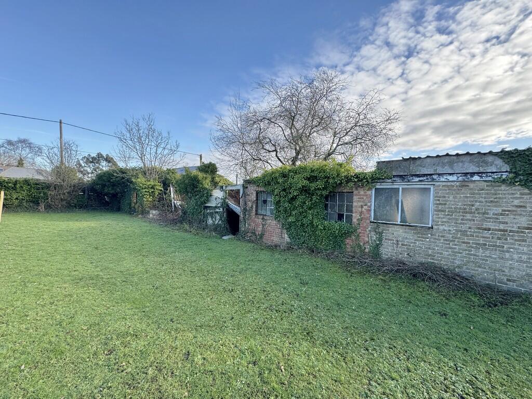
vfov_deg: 85.7
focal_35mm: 14
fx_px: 215
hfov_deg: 102.1
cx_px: 266
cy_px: 200
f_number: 2.2
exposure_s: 1/361
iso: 40
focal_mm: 2.22
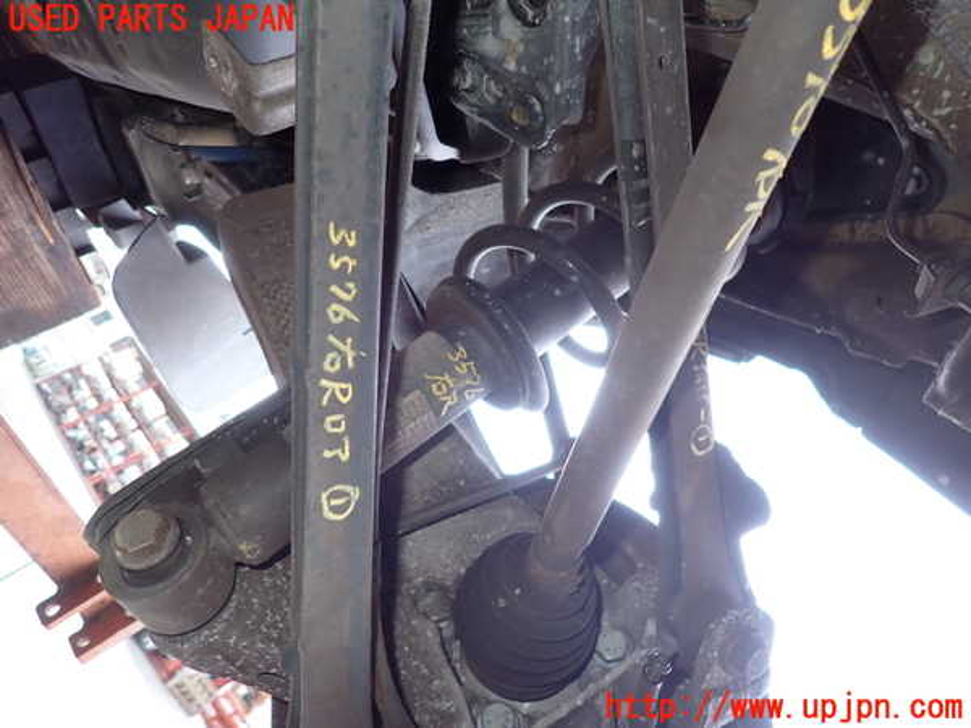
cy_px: 364
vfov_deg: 54.9
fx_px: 701
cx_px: 486
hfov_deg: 69.4
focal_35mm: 25
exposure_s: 1/40
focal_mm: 4.5
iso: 200
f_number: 2
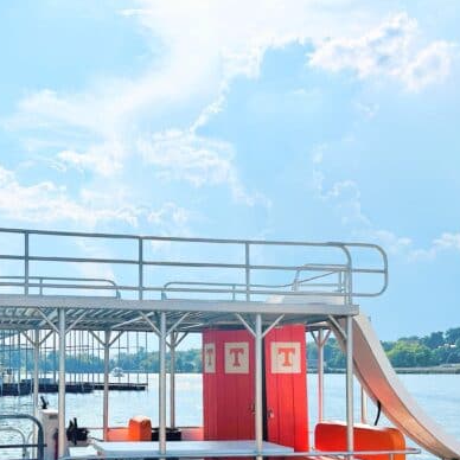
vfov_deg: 39.1
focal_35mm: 42
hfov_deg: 39.0
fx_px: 631
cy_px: 340
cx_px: 114
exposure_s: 1/15625
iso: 80
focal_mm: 6.86
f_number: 1.78
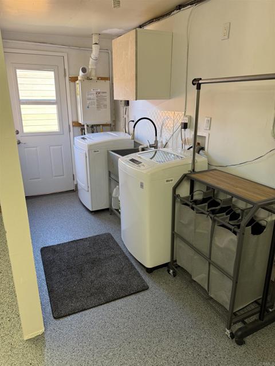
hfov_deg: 56.8
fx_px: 254
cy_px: 183
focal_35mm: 24
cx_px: 138
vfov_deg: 71.6
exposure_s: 1/60
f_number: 1.78
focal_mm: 6.76
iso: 160
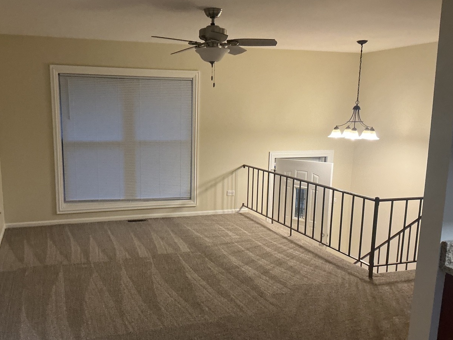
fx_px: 458
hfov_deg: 52.3
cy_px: 196
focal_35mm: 35
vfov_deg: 40.6
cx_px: 186
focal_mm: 3
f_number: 1.8
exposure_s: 1/60
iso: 200
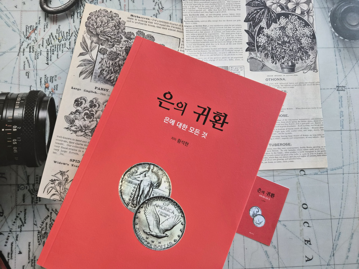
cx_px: 180
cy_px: 134
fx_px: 239
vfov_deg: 58.9
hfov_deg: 73.9
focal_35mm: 23
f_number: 1.8
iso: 200
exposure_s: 1/120
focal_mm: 5.4
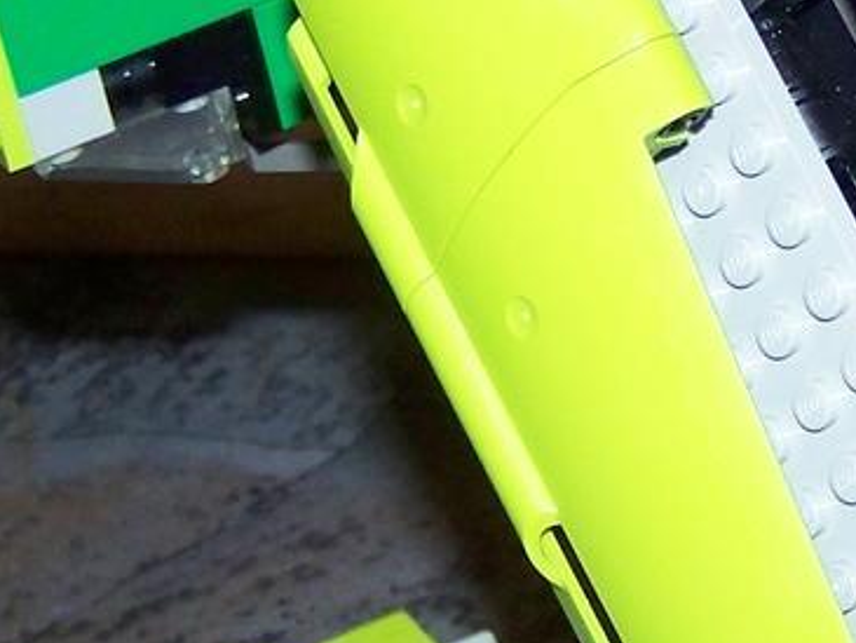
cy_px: 296
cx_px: 933
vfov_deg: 9.3
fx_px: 3958
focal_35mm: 160
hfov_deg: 12.1
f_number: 2.8
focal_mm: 6.3
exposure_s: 1/30
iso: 200
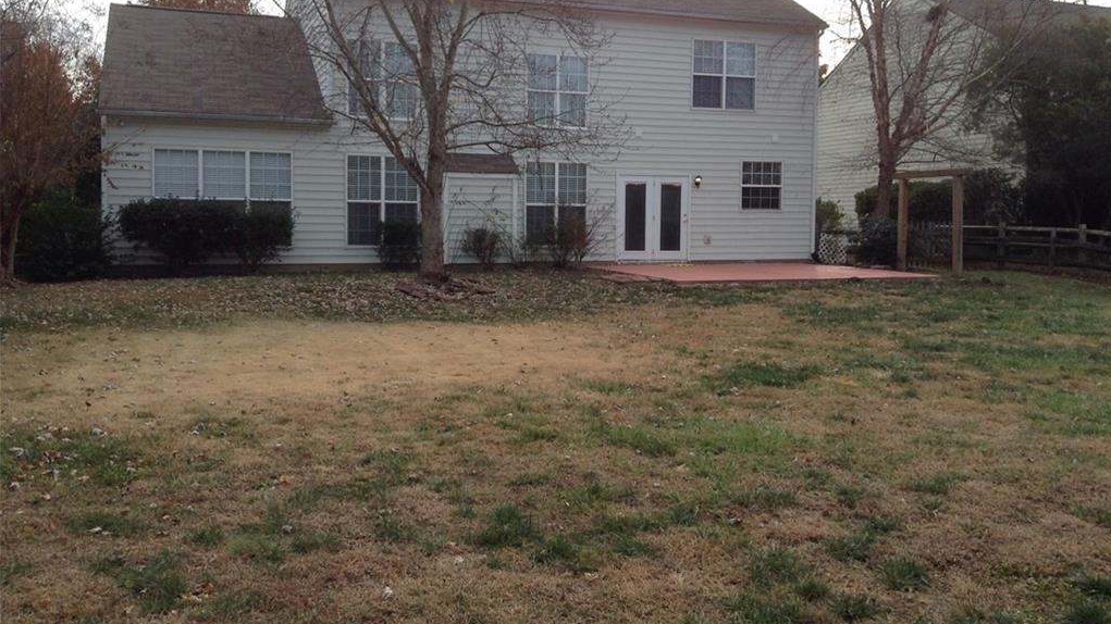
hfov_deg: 55.3
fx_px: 1060
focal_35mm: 36
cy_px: 246
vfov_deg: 32.7
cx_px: 556
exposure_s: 1/552
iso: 25
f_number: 2.4
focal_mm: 3.3
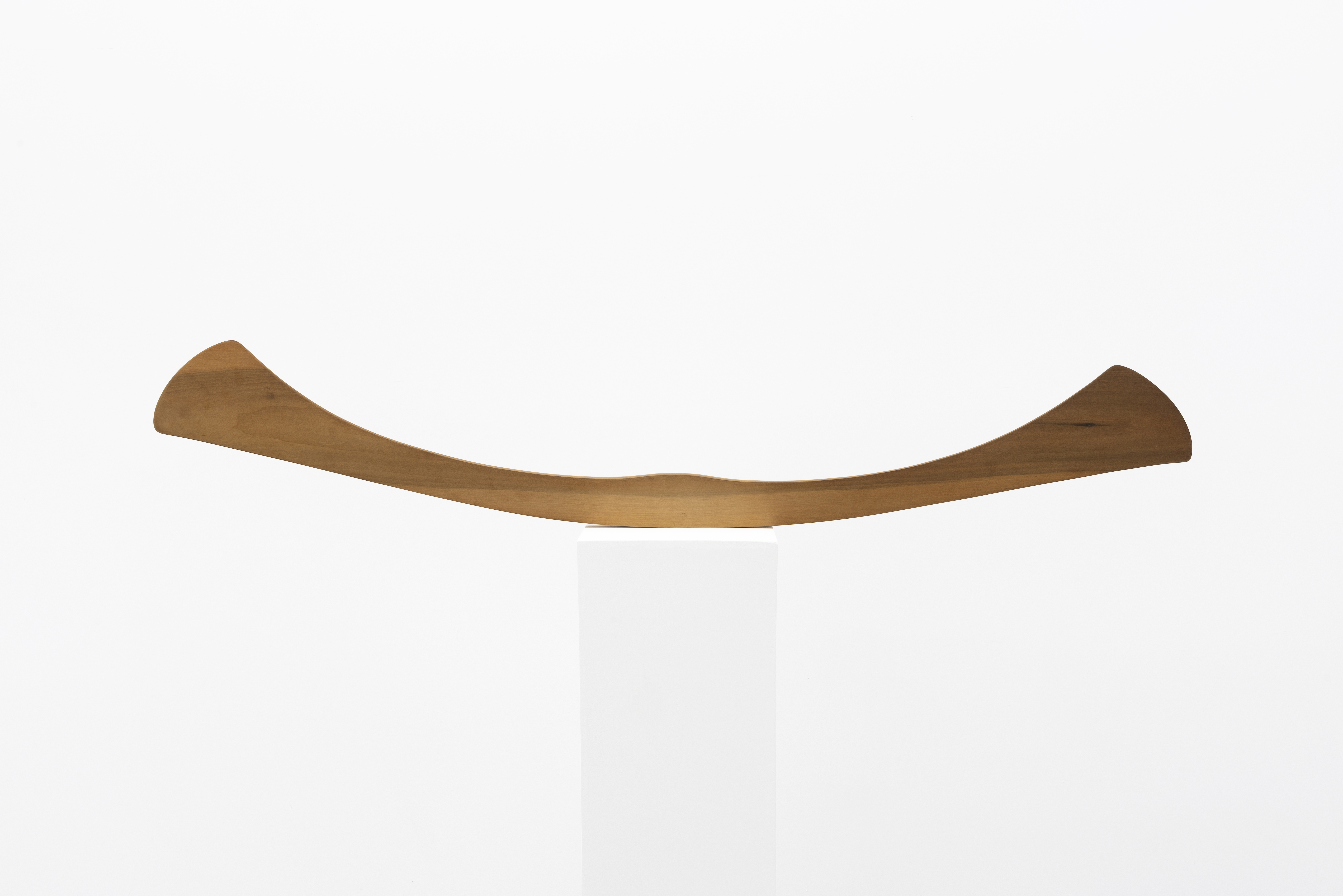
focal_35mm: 42
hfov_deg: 46.3
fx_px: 1571
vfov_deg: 31.8
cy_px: 448
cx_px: 672
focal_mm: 42.1
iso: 100
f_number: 16
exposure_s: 1/2.5
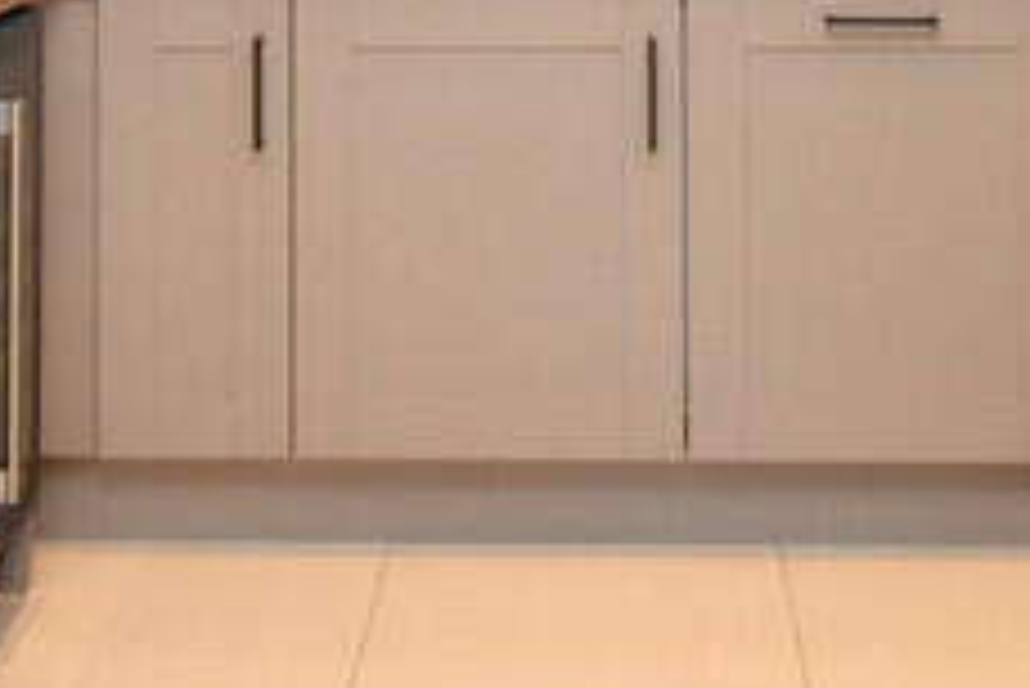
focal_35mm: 67
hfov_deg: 30.1
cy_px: -304
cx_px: 549
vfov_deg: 18.3
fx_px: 1918
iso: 800
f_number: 4.5
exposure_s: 1/160
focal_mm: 10
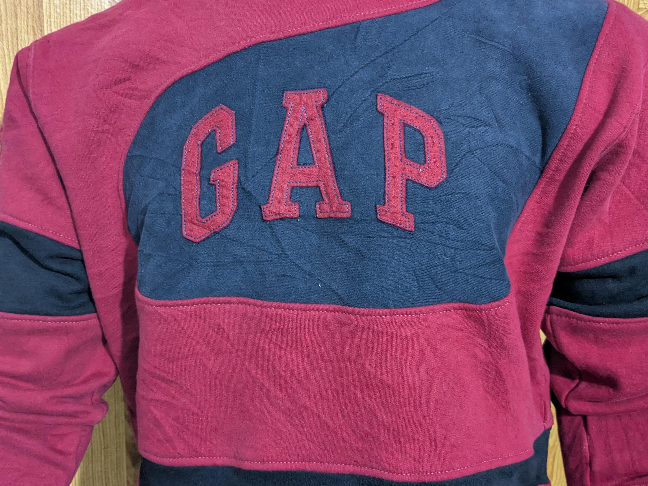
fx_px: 693
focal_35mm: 37
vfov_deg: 38.7
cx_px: 325
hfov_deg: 50.1
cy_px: 247
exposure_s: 1/25
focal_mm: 4.38
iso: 215
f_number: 1.73
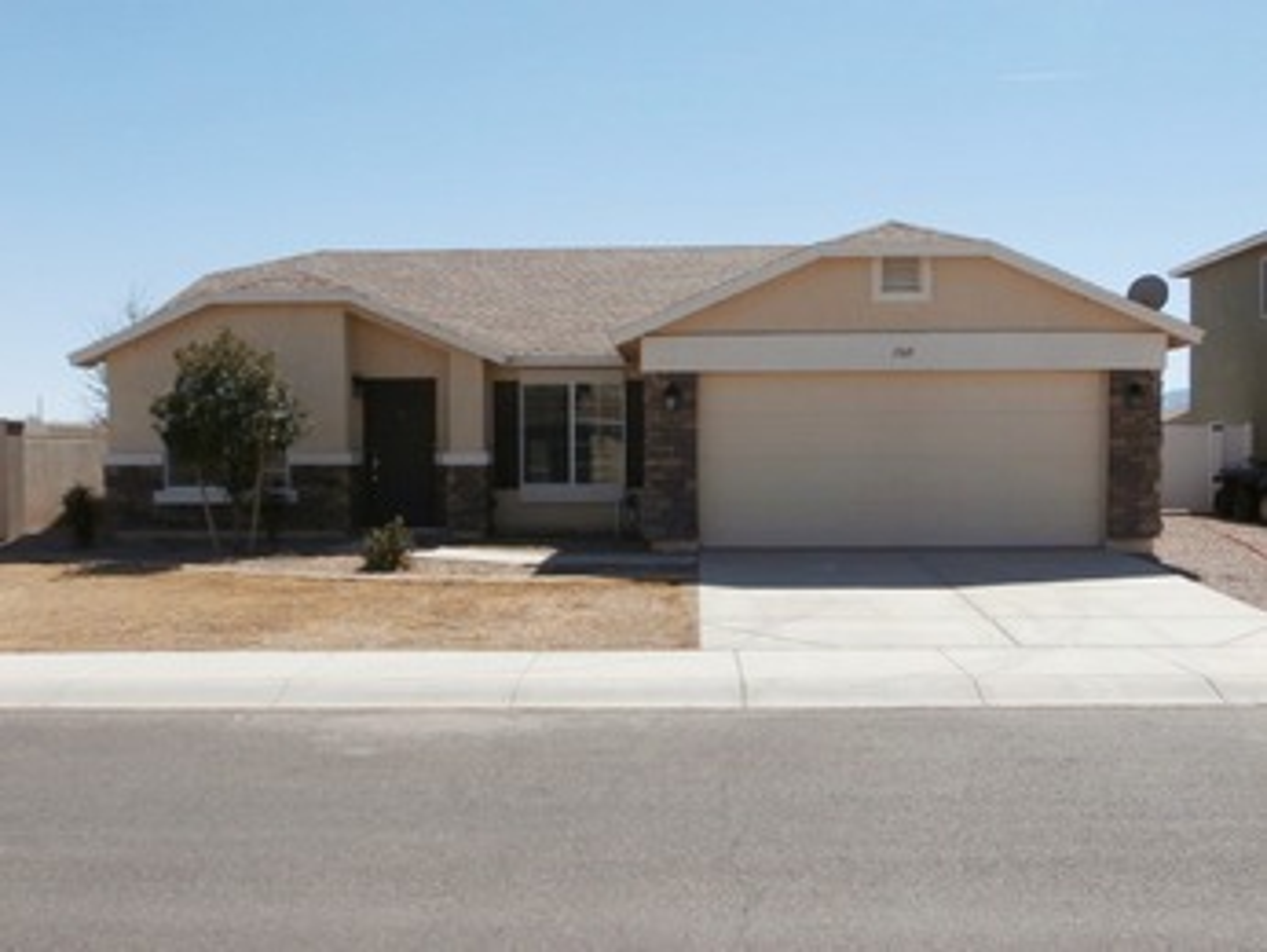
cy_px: 476
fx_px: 1392
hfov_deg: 48.9
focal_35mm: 38
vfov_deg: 37.8
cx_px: 634
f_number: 3.9
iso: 100
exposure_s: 1/1000
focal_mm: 6.67
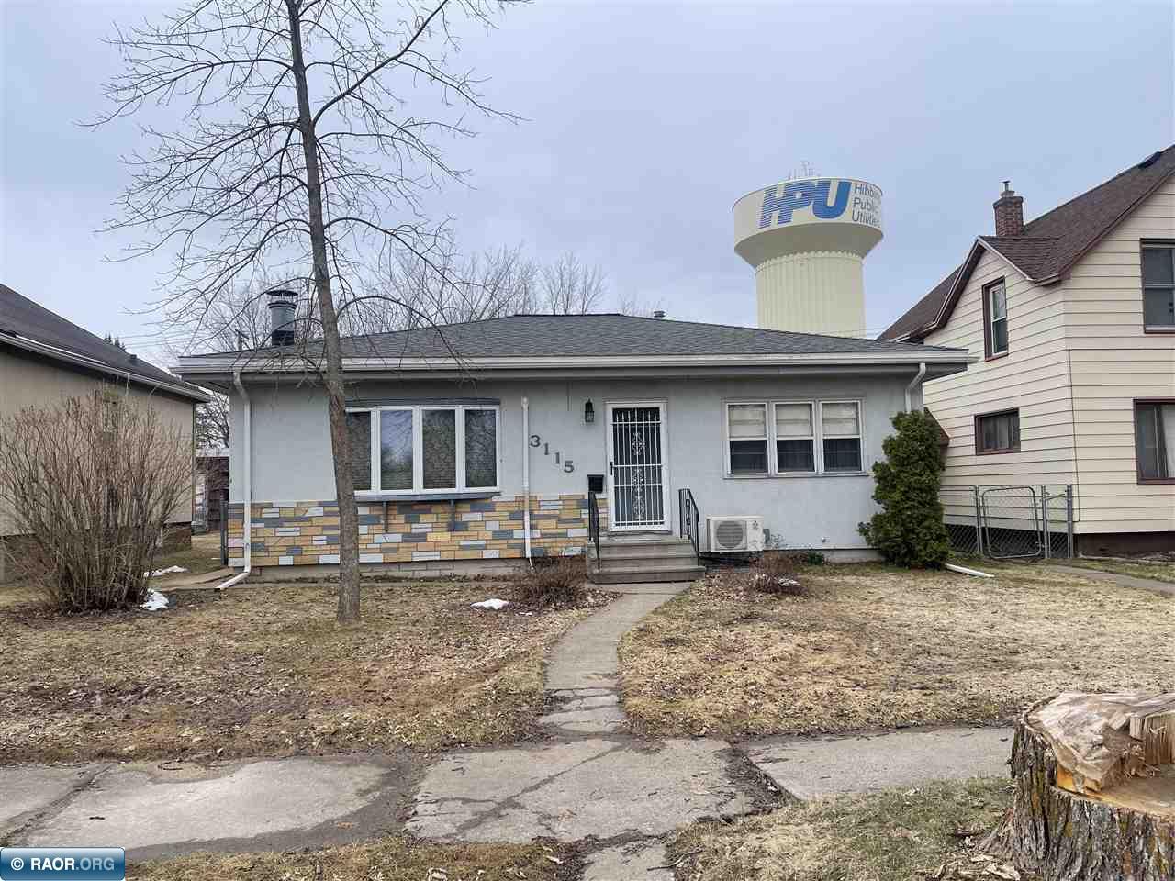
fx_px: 883
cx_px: 588
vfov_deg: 53.1
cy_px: 440
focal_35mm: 26
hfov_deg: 67.3
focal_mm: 5.1
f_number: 1.6
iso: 32
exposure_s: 1/3003
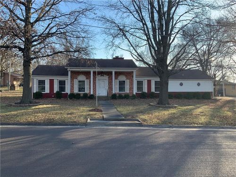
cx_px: 118
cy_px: 88
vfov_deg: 48.2
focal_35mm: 29
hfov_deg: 61.7
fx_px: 198
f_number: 1.8
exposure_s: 1/674
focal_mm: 3
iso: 16
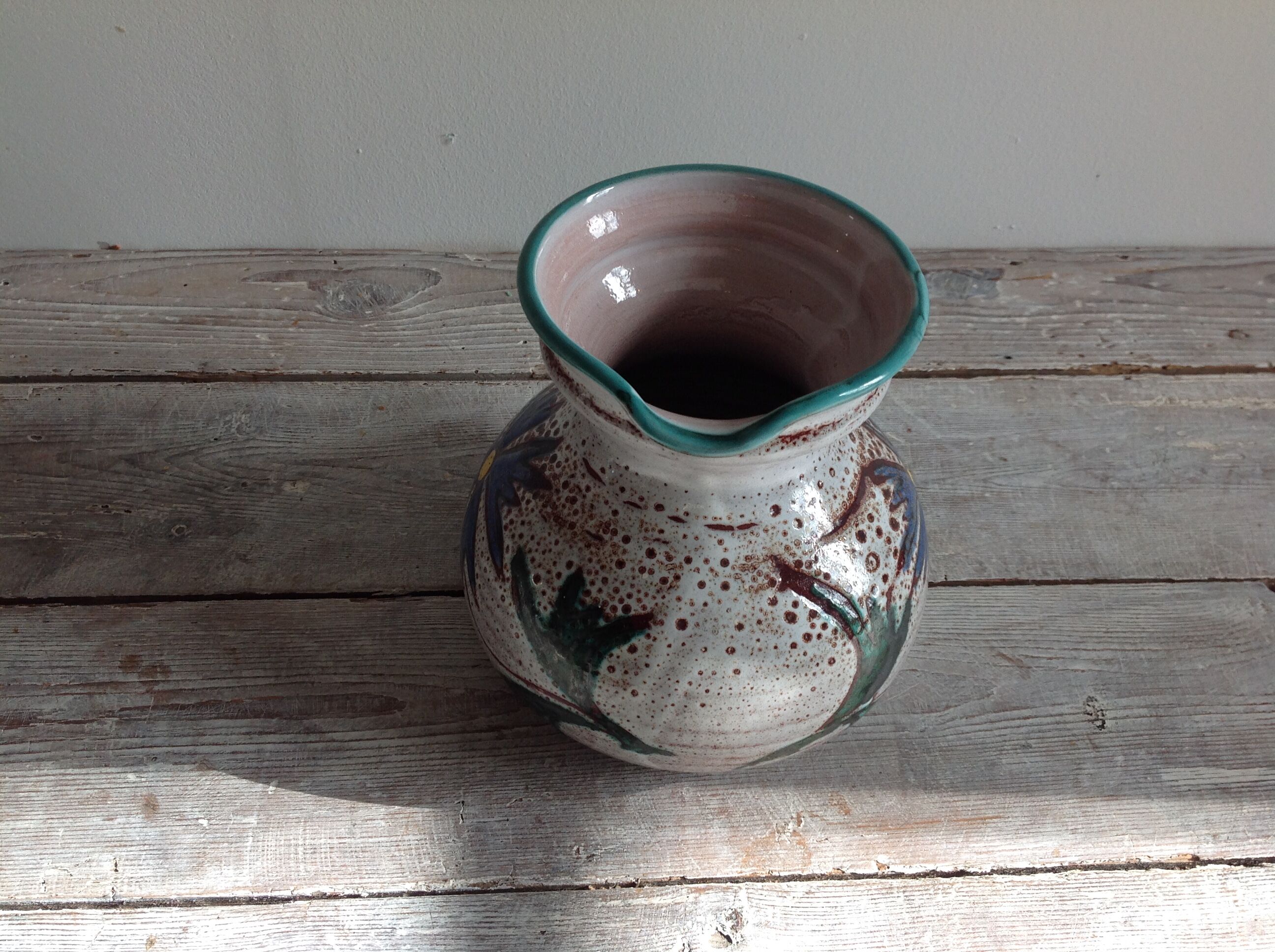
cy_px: 476
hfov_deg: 52.7
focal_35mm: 35
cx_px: 638
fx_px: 1287
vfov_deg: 40.6
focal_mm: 4.28
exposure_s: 1/120
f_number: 2.4
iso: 64
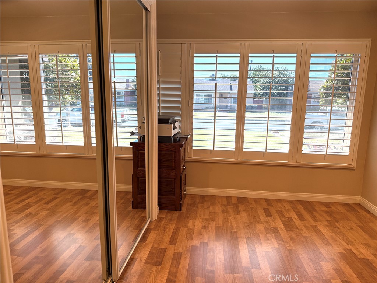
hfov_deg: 71.6
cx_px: 188
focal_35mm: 24
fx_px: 261
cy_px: 142
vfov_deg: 56.8
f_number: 1.78
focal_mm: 6.76
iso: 125
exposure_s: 1/130
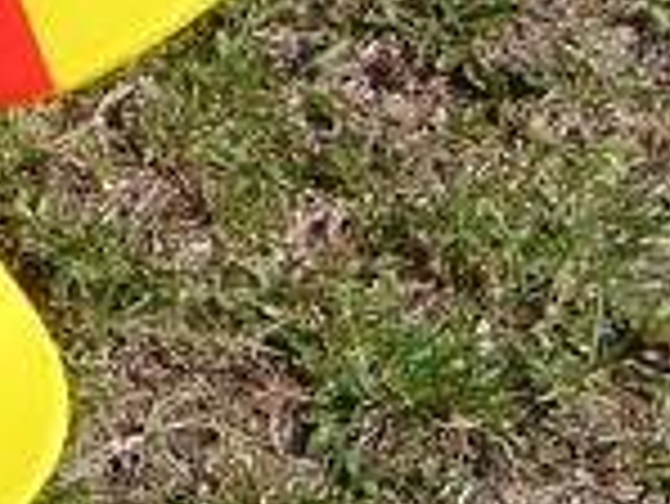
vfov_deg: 6.5
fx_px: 4358
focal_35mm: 225
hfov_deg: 8.0
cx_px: -1057
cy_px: -288
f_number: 5.6
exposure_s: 1/800
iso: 100
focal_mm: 7
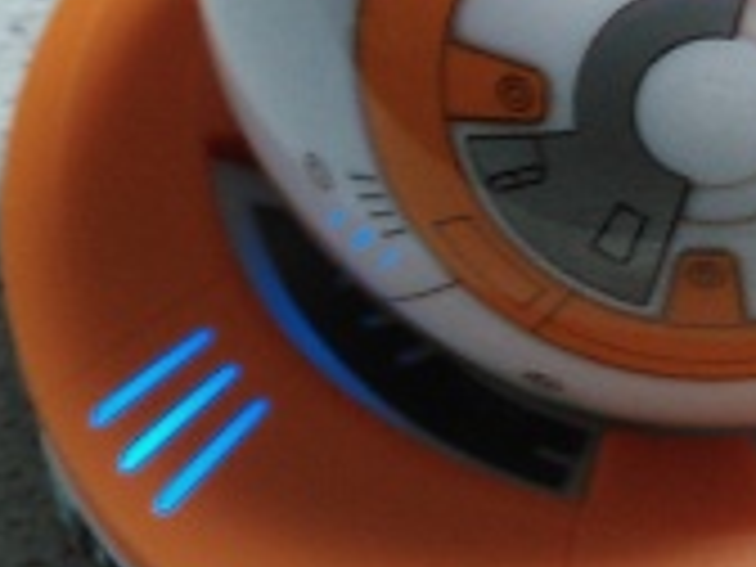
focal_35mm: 114
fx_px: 2490
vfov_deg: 12.7
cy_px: -76
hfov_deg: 17.1
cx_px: 603
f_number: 2.4
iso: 320
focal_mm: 4
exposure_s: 1/15
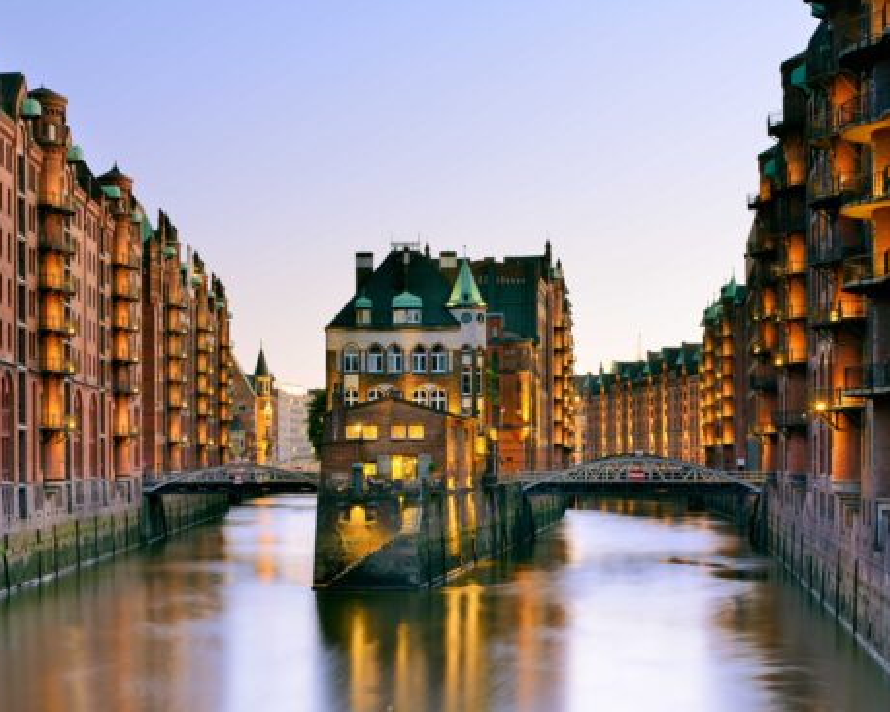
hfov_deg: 31.7
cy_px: 379
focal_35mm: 59
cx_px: 286
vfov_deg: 25.8
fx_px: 1553
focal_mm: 45
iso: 100
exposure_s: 20
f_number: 8
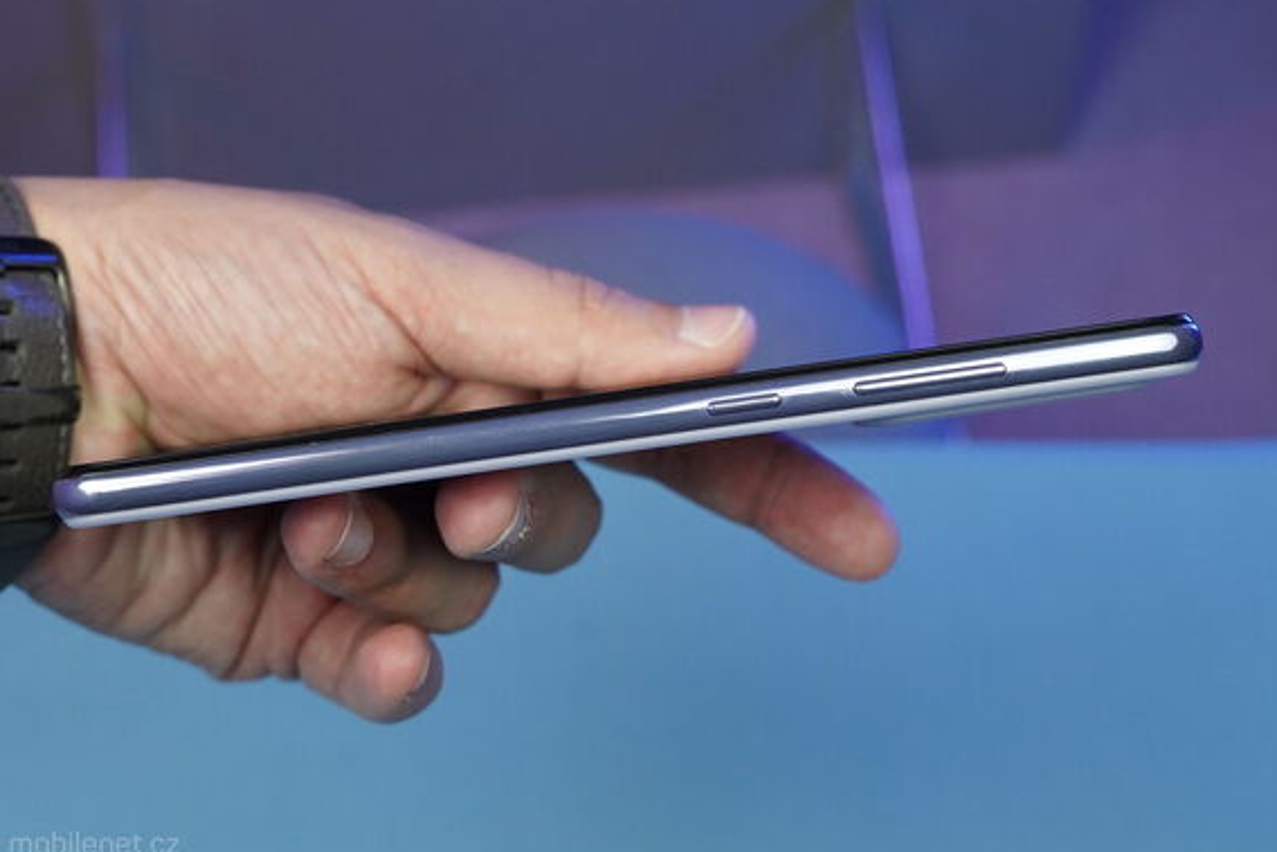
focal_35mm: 40
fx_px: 1419
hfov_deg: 48.4
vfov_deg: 33.4
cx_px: 614
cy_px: 428
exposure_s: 1/200
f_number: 7.1
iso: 3200
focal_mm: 37
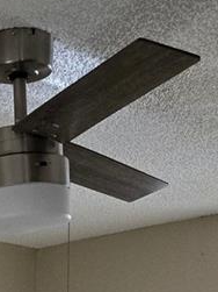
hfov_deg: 13.1
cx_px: -39
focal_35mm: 110
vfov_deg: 14.0
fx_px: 924
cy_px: 643
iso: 160
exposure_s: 1/180
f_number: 1.8
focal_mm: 5.4
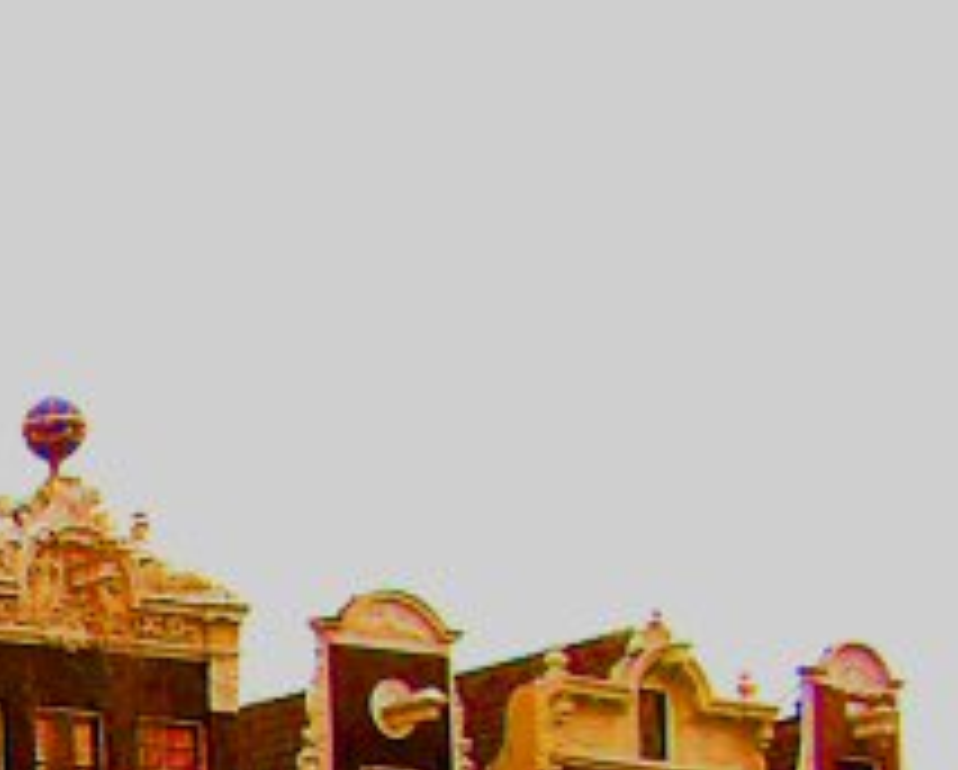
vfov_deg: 10.6
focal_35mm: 139
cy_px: 1270
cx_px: -697
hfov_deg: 12.7
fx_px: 3947
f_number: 2.8
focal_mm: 5.8
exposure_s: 1/69.6
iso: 100
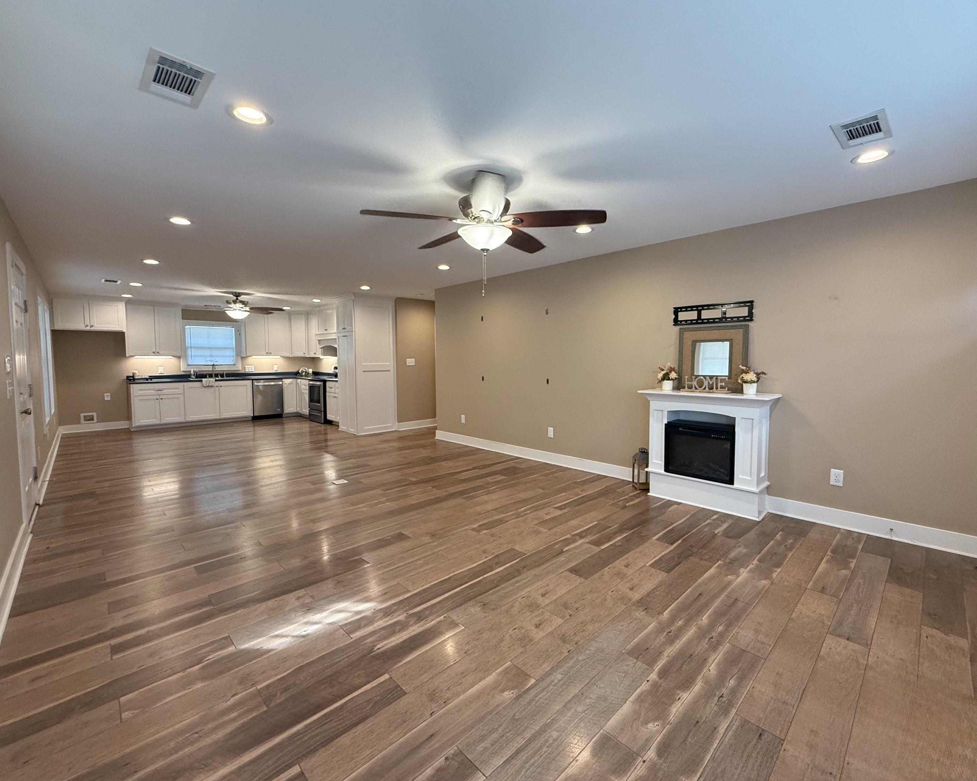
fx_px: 434
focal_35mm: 15
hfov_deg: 96.7
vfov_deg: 84.0
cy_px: 382
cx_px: 510
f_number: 2.2
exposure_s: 1/120
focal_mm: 2.22
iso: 500
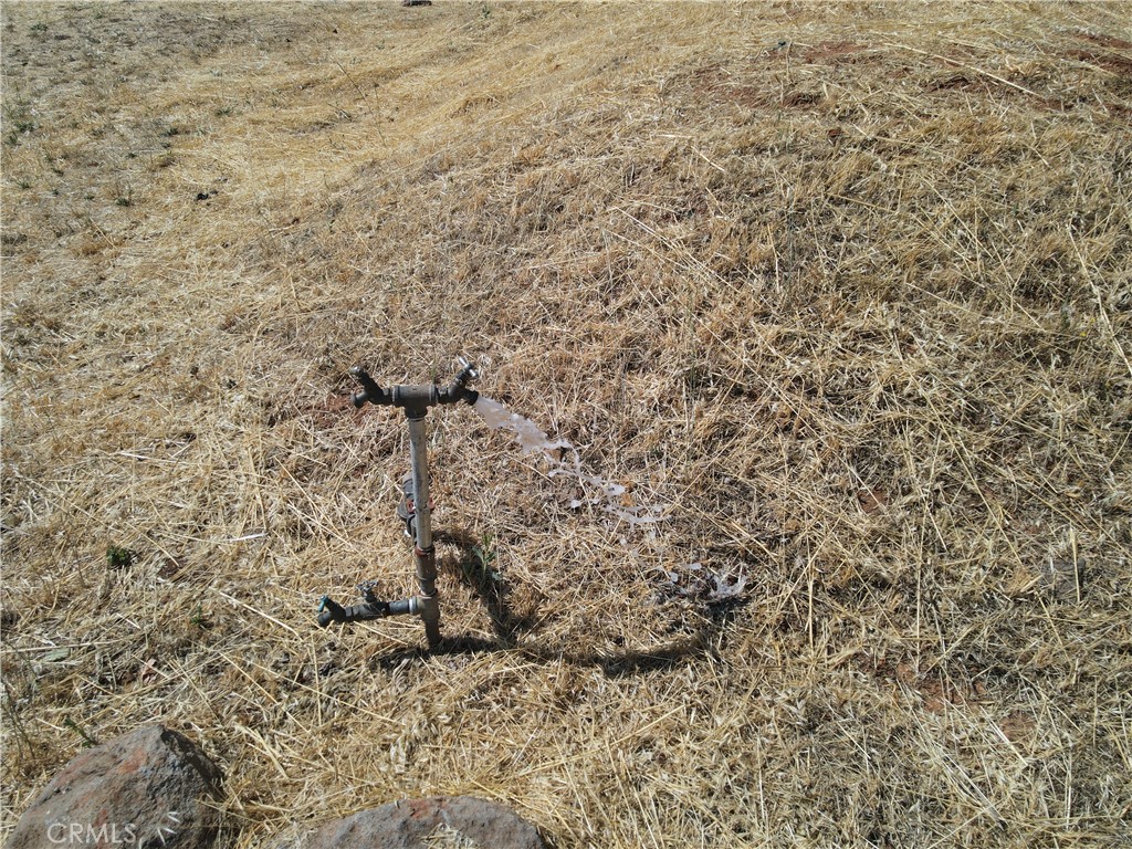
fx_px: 785
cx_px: 566
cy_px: 424
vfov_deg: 56.8
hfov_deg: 71.6
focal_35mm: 24
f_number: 2.8
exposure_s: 1/1000
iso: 100
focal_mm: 4.5
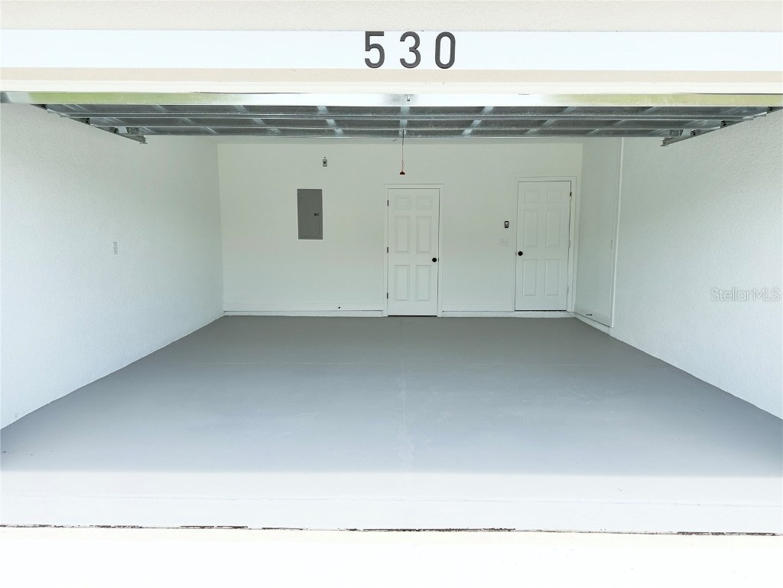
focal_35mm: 24
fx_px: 543
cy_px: 294
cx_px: 392
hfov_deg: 71.6
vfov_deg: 56.8
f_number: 1.78
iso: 80
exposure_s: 1/1949
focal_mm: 6.76
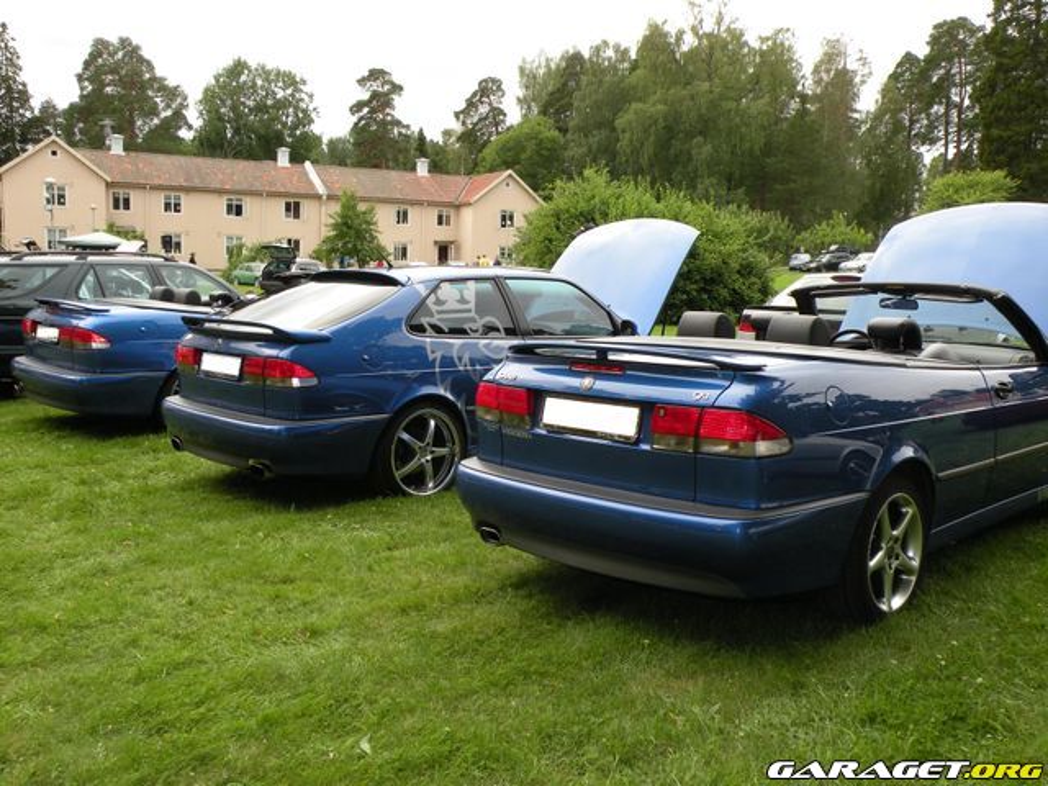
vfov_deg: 42.9
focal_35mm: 33
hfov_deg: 55.4
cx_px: 524
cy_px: 393
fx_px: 999
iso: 64
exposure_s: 1/137
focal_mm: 5.8
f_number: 5
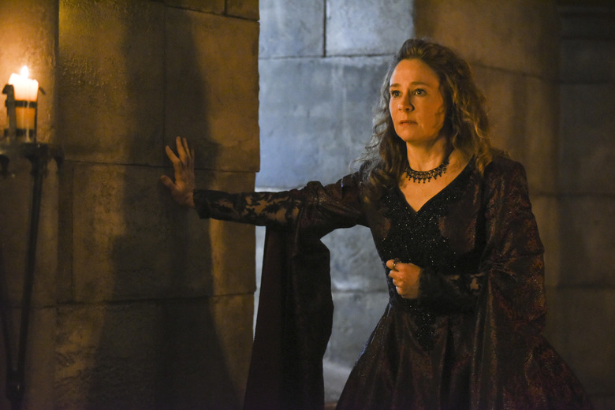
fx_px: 1913
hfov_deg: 18.3
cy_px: 205
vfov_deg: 12.2
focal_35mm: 112
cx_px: 308
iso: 3200
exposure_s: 1/60
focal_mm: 112
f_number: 2.8
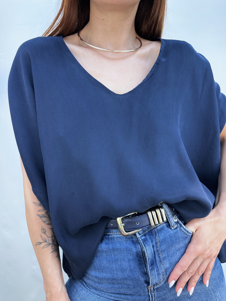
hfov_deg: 56.8
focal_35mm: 24
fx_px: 209
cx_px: 113
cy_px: 150
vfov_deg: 71.6
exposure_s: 1/233
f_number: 1.78
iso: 80
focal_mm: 6.86
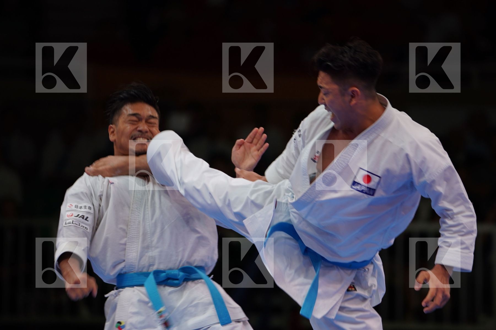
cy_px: 165
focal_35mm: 297
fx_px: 4092
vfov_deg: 4.6
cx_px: 248
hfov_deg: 6.9
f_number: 2.8
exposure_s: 1/250
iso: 125
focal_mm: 198
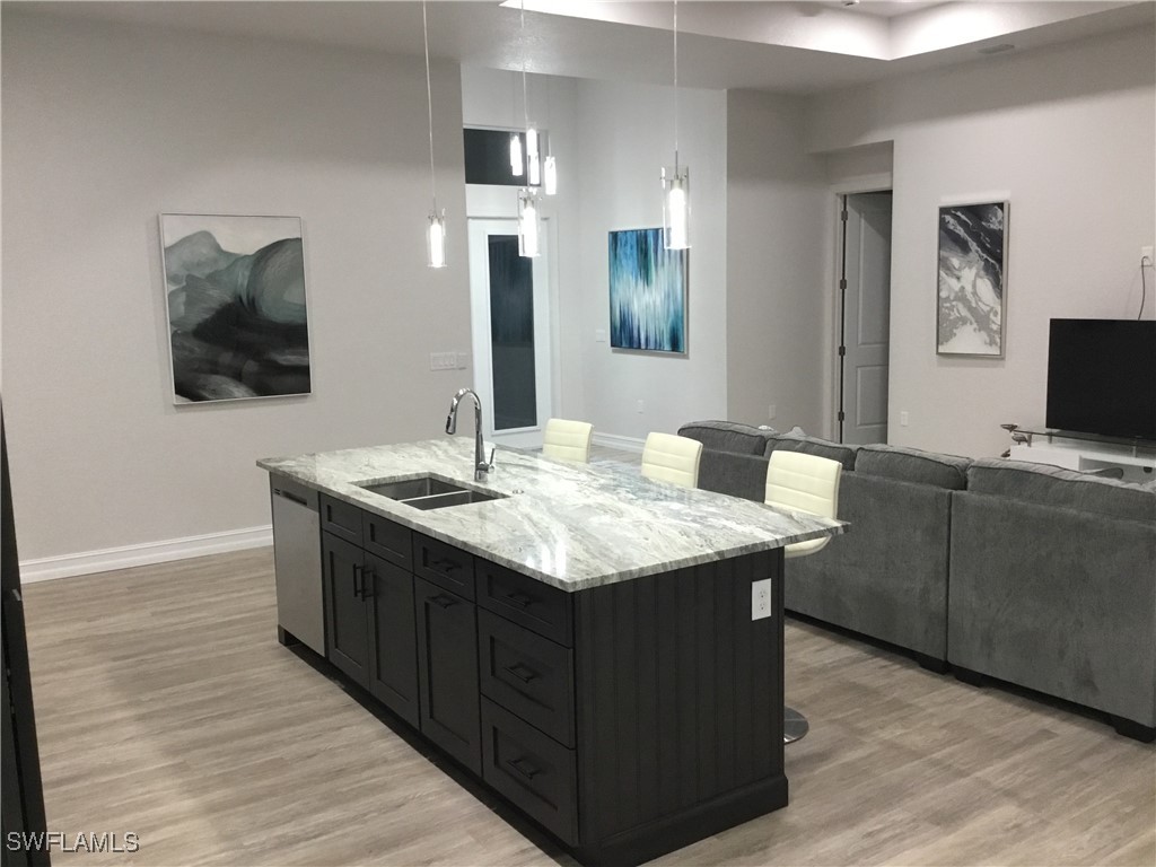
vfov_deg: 45.4
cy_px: 434
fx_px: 1035
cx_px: 578
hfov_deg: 58.4
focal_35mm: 31
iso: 125
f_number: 2.4
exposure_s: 1/30
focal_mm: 3.3
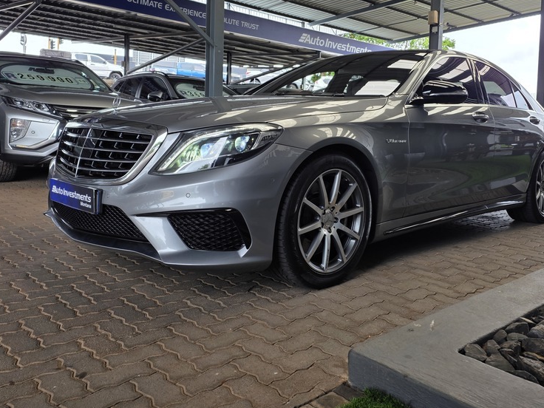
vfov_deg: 43.7
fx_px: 503
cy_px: 143
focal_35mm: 32
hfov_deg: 56.7
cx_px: 300
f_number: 1.7
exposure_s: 1/61.5
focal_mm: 6.25
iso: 20
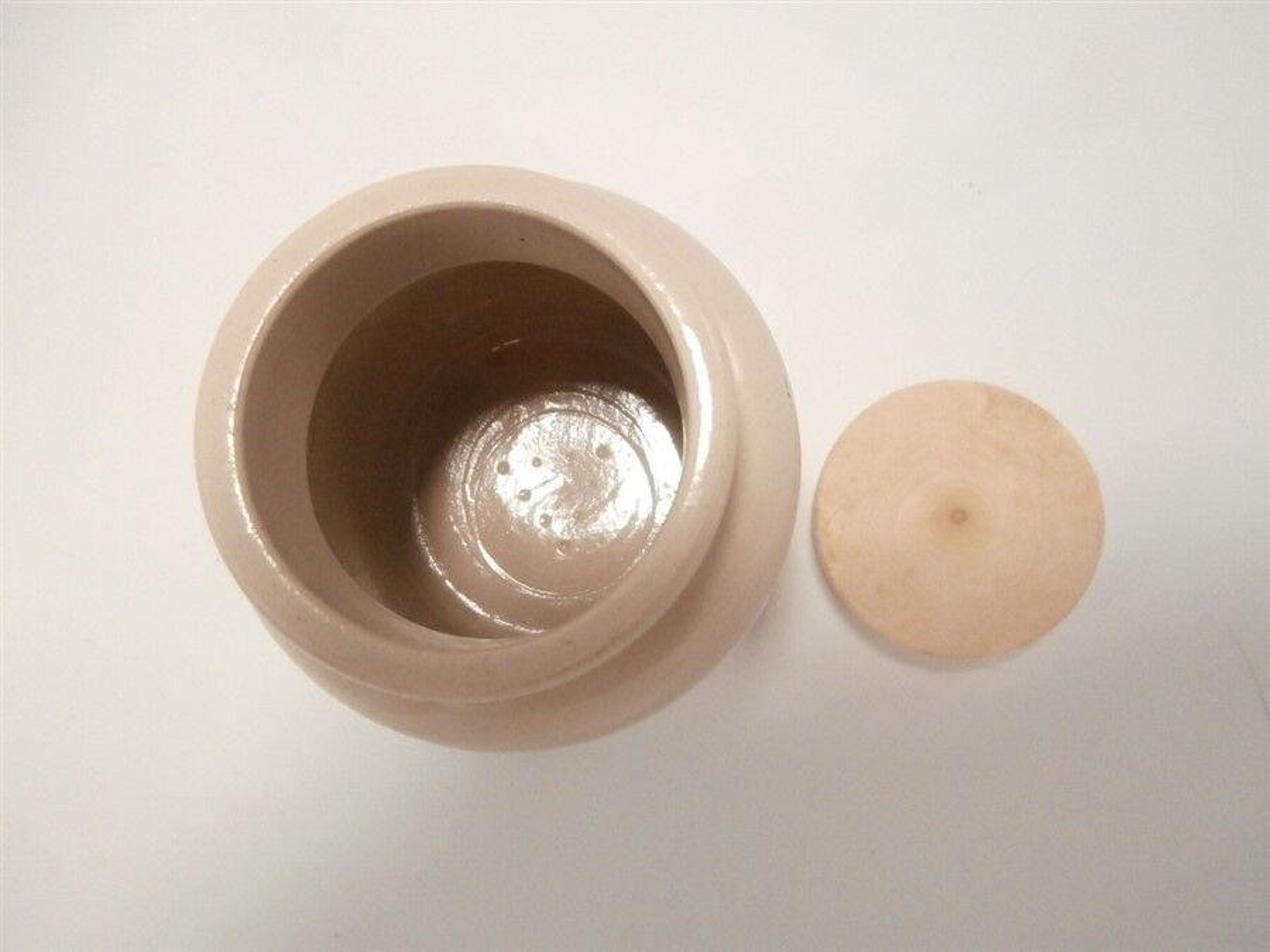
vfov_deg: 56.8
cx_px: 635
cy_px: 476
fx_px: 881
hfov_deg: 71.6
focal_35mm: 24
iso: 800
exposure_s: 1/500
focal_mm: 4.2
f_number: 3
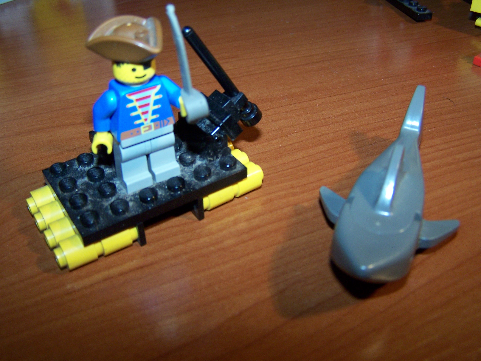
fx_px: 528
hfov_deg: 49.0
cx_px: 240
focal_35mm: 38
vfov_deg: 37.7
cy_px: 180
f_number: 2.8
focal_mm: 6.3
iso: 140
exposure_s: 1/60
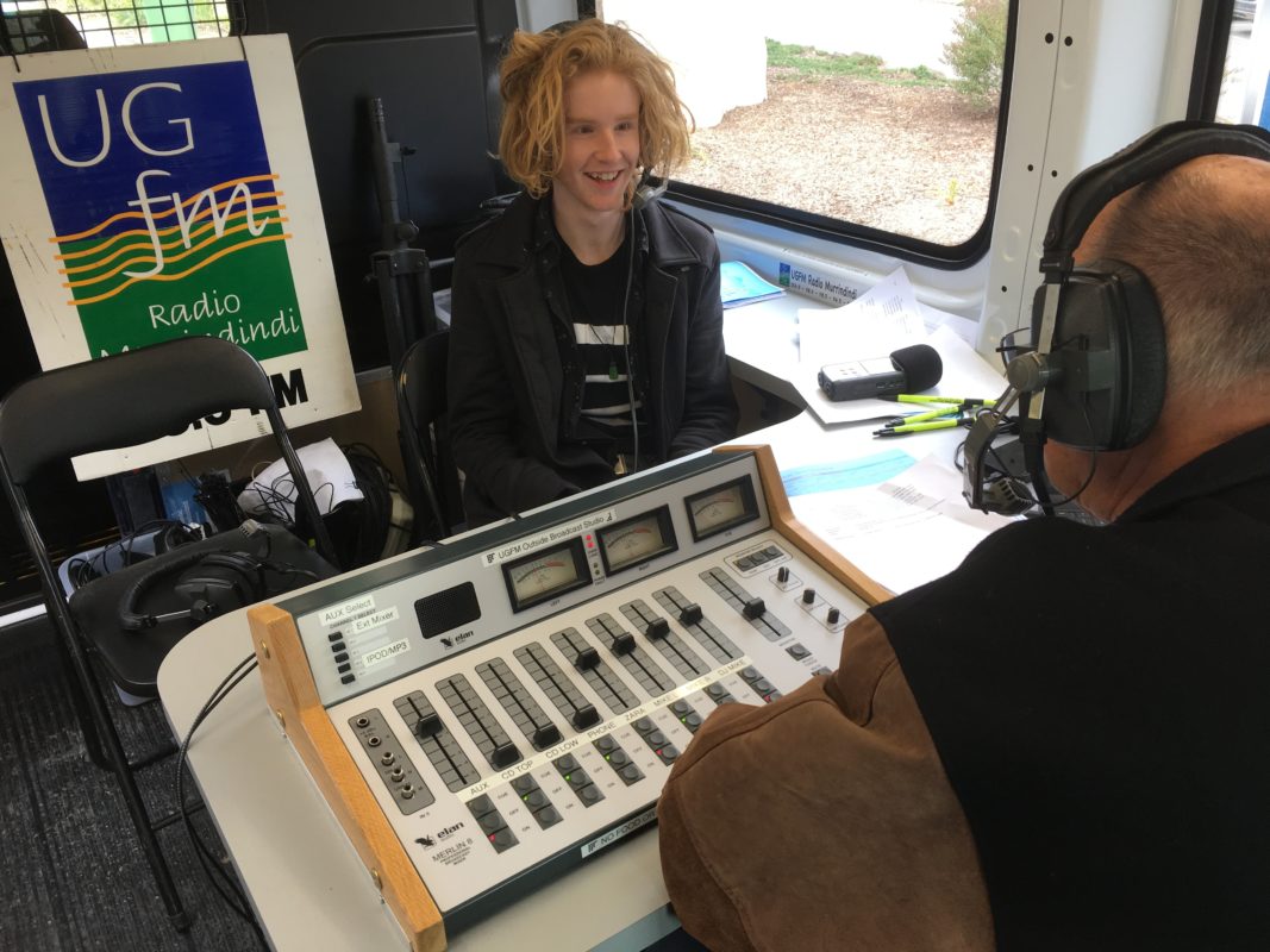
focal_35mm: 29
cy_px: 476
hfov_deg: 61.7
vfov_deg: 48.2
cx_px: 635
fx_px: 1064
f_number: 2.2
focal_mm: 4.15
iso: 32
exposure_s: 1/50
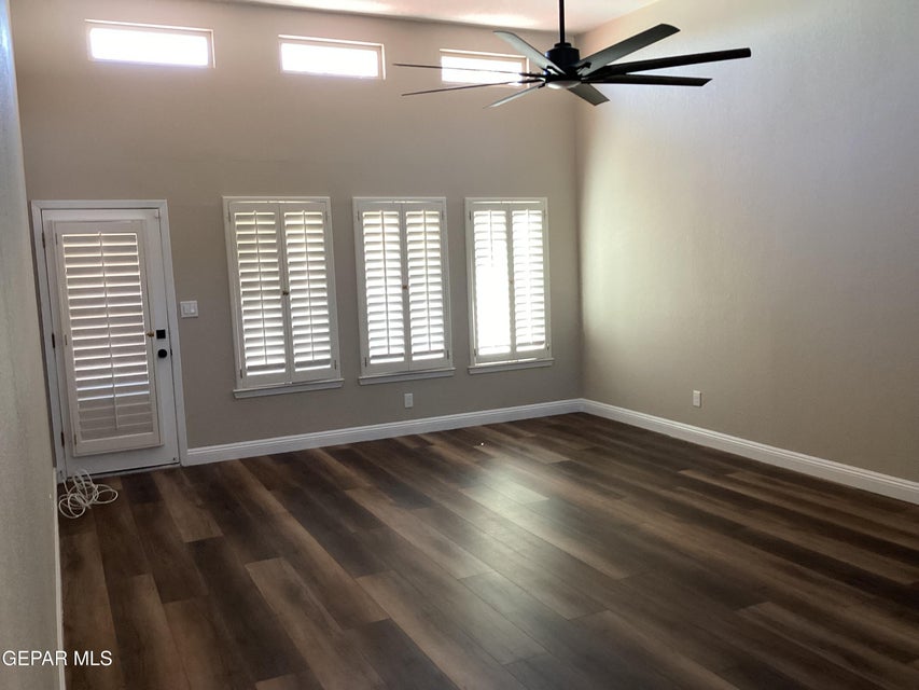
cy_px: 345
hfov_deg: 58.3
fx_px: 823
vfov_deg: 45.5
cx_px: 460
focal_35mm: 31
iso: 160
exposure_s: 1/60
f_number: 2.4
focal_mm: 3.3
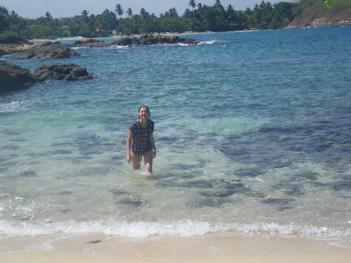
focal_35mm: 62
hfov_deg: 31.2
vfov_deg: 23.7
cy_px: 132
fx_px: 629
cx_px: 176
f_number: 5.5
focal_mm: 11.1
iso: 50
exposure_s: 1/250
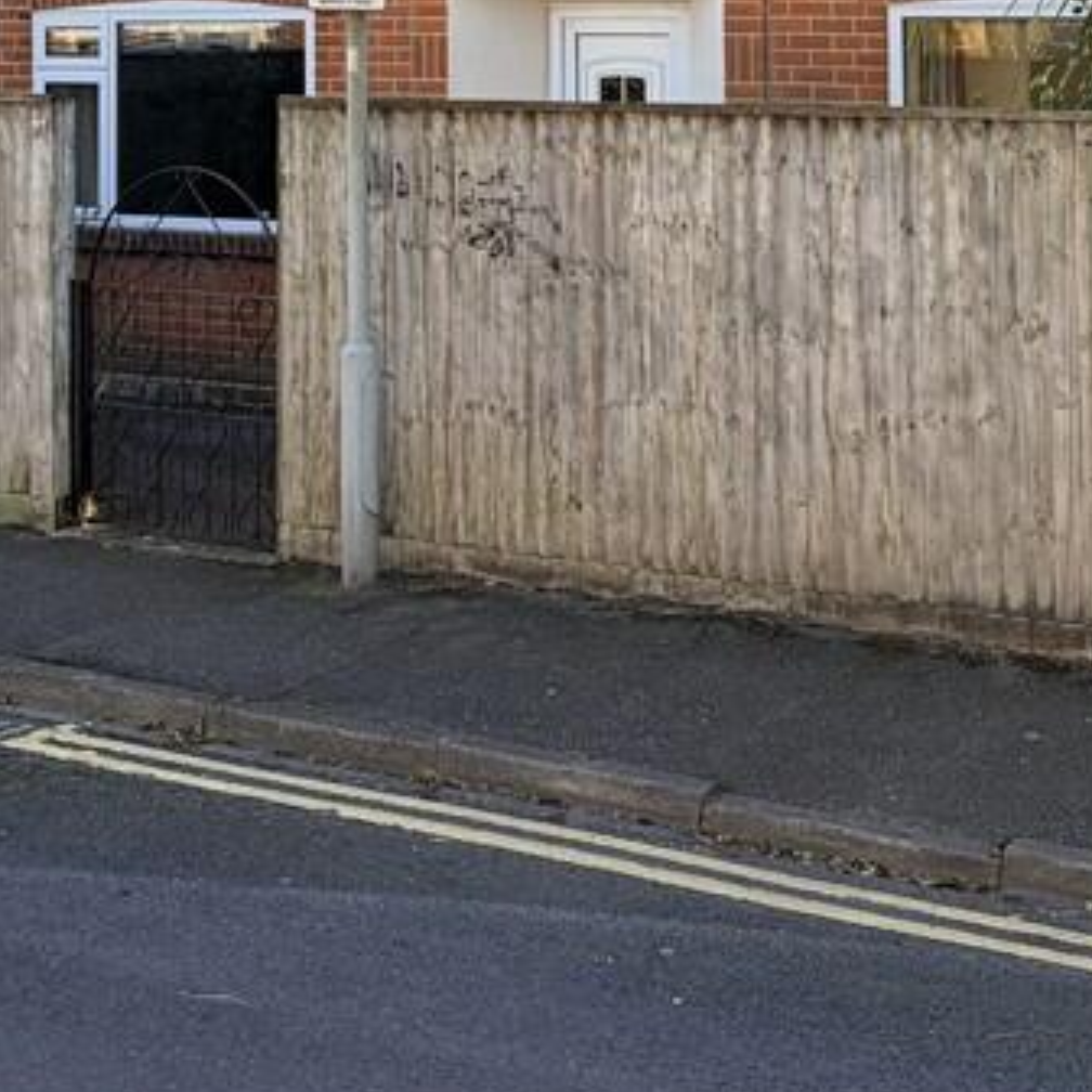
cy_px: -110
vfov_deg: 23.2
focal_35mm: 70
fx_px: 2498
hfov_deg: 24.6
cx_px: 670
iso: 50
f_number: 1.6
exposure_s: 1/782
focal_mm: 5.96
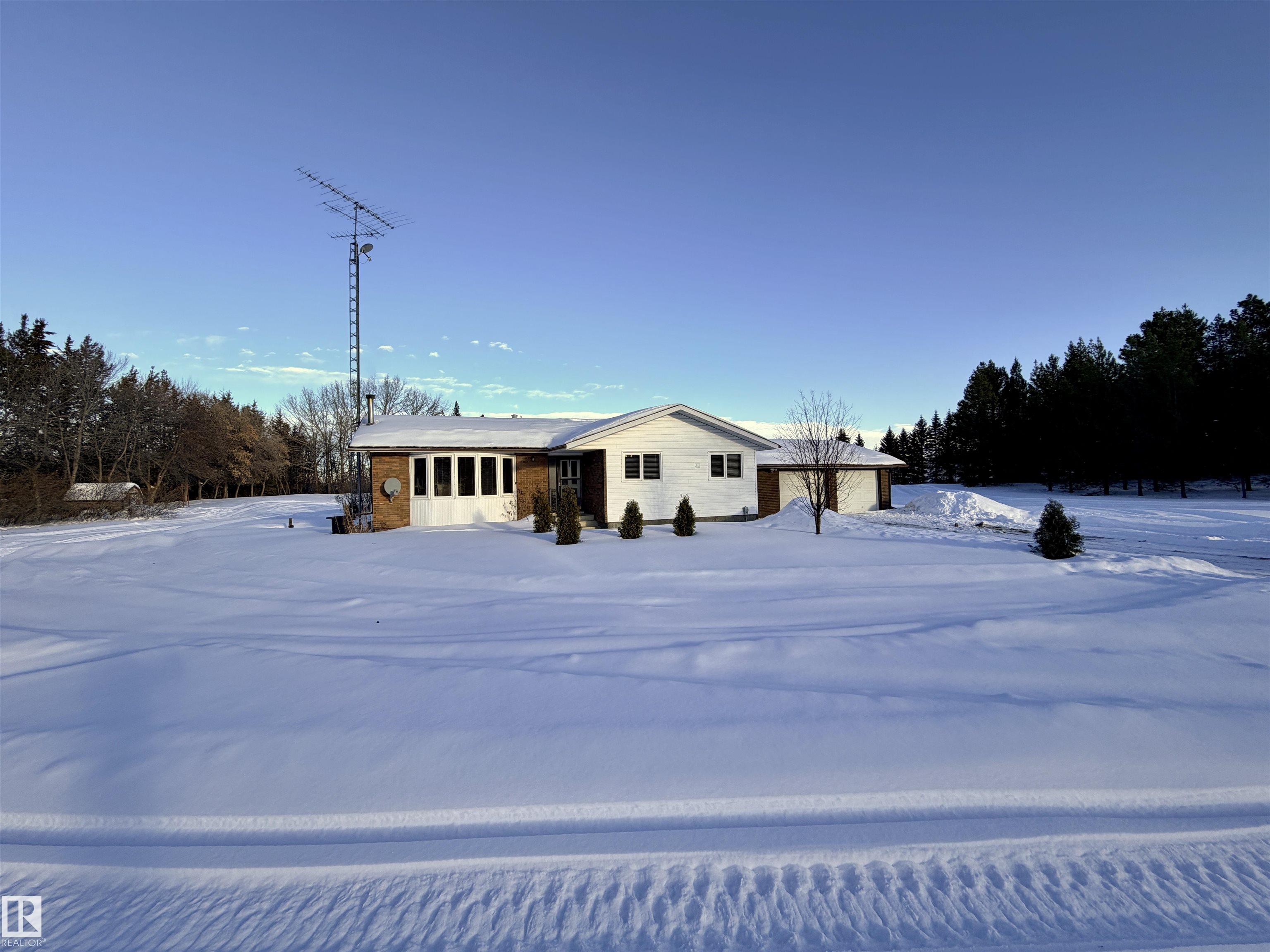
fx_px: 514
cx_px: 635
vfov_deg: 85.7
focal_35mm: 14
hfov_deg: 102.1
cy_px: 476
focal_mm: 2.22
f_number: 2.2
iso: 32
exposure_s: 1/770
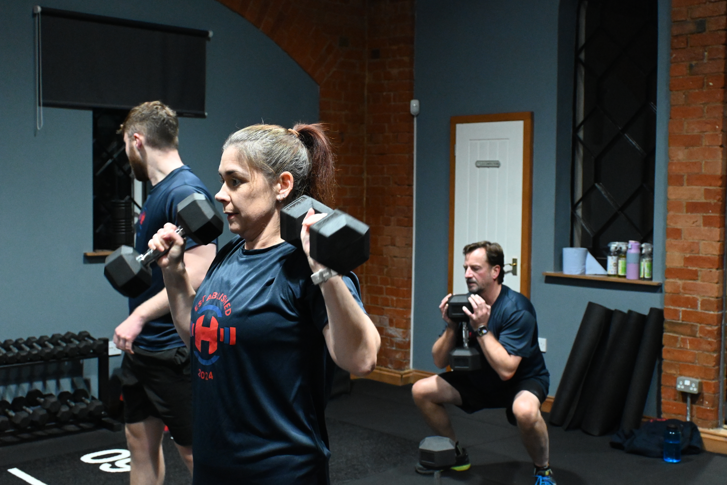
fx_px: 909
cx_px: 364
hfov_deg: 43.6
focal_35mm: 45
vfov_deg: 29.9
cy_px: 242
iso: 6400
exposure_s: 1/125
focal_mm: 30
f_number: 4.8
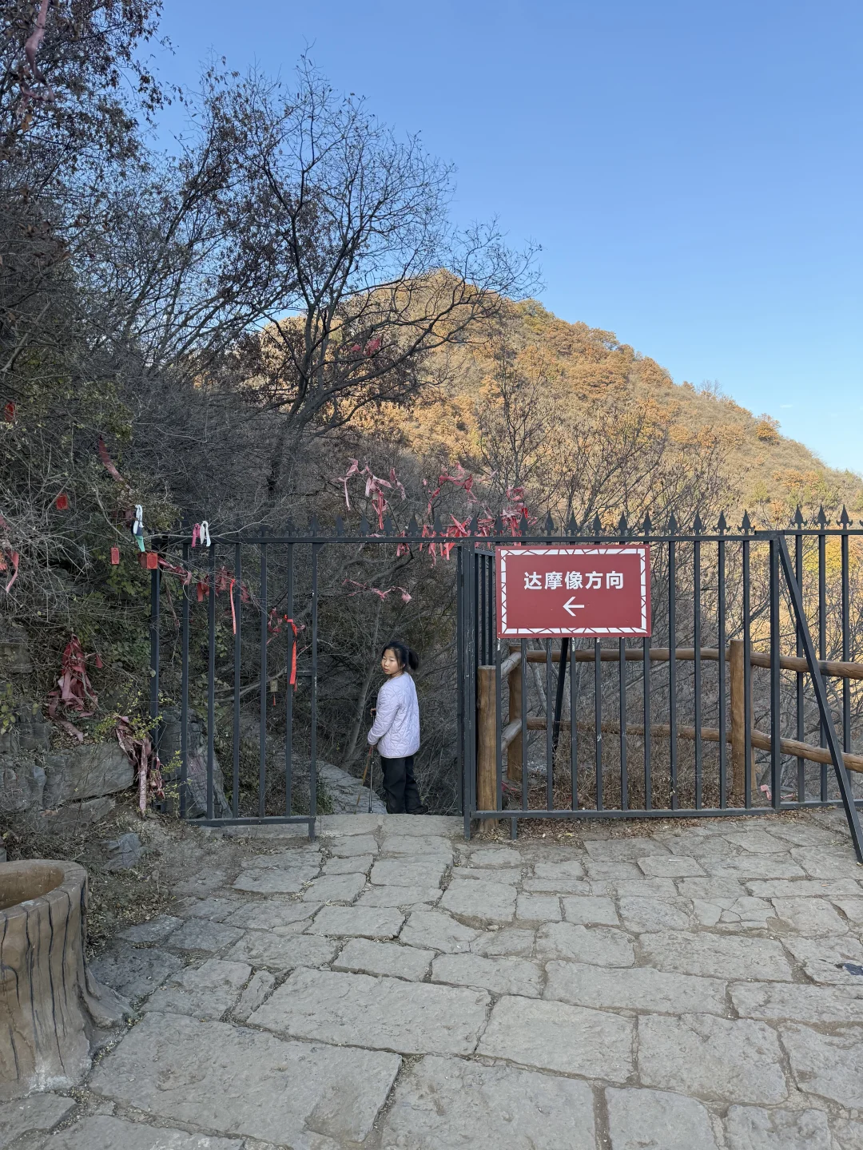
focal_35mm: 24
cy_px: 575
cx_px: 432
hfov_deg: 56.8
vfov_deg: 71.6
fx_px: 798
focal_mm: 6.76
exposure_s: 1/1192
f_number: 1.78
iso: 100
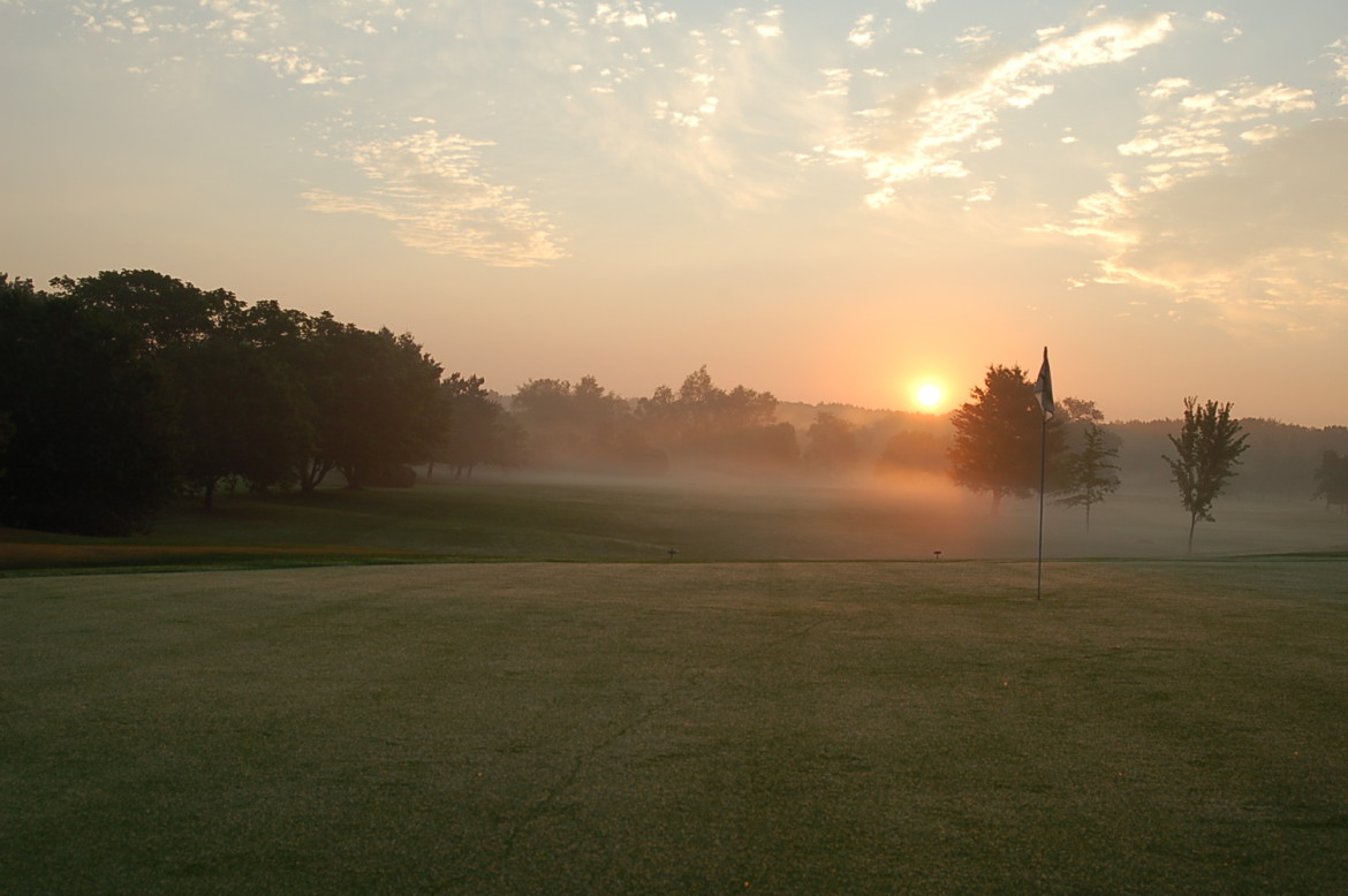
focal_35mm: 42
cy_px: 448
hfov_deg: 46.4
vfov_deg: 31.8
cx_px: 674
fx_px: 1571
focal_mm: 28
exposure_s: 1/200
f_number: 7.1
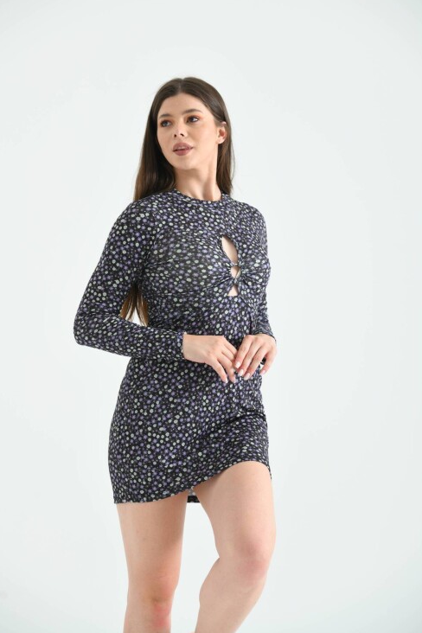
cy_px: 314
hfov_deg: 11.0
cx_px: 208
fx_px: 2198
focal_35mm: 125
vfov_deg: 16.4
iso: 100
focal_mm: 122
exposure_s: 1/125
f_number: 5.6
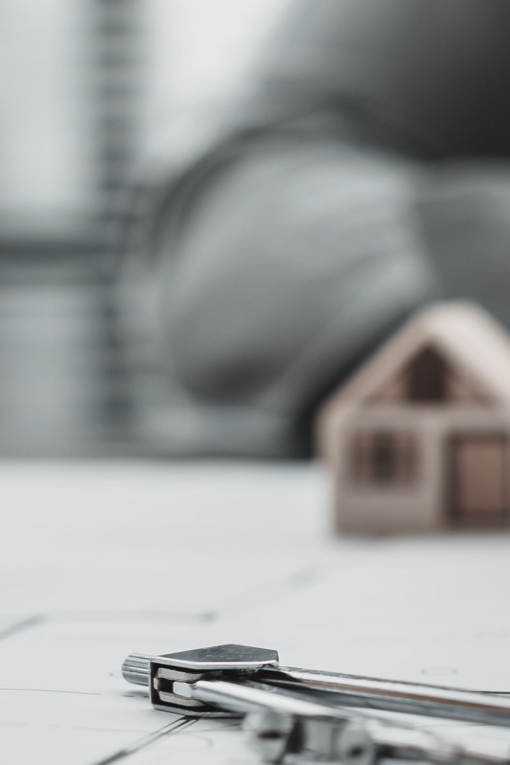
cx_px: 1188
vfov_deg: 17.9
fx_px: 2423
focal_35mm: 114
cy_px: 401
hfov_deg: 10.5
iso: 250
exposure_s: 1/125
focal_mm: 35
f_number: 2.8
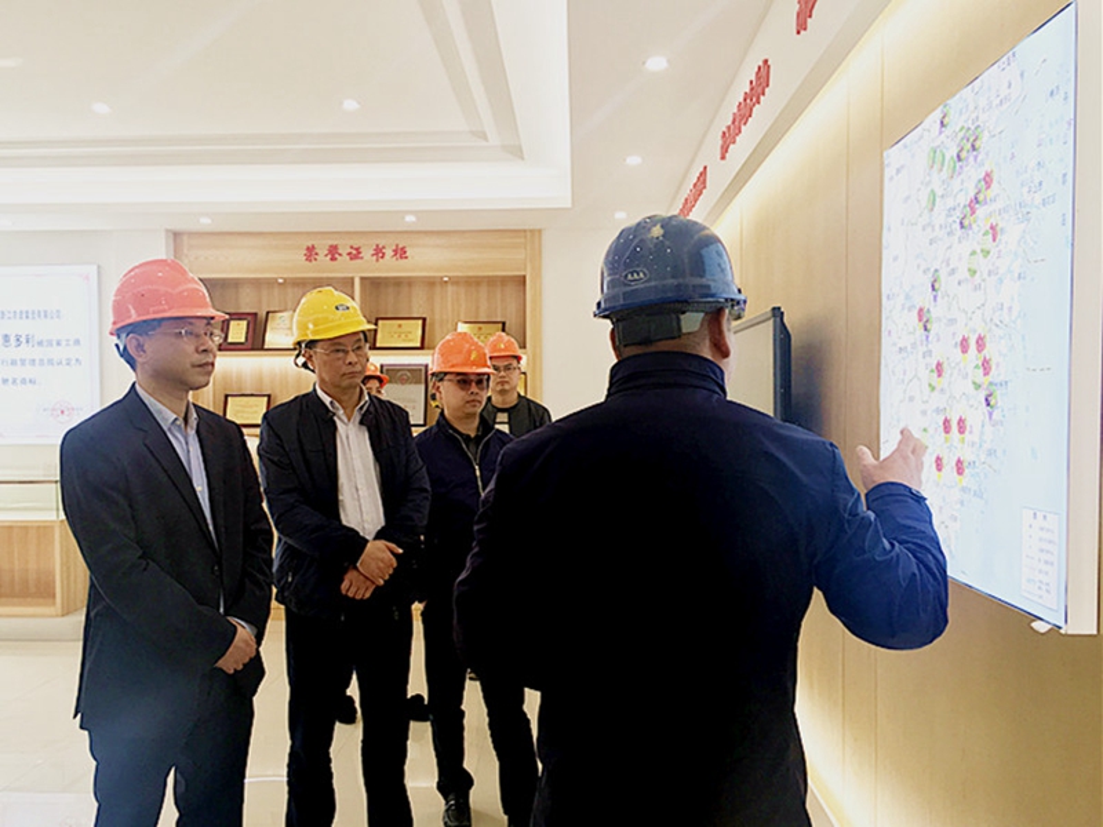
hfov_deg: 61.7
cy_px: 414
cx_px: 552
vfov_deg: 48.2
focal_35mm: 29
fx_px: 924
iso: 40
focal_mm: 4.15
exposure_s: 1/100
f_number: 2.2
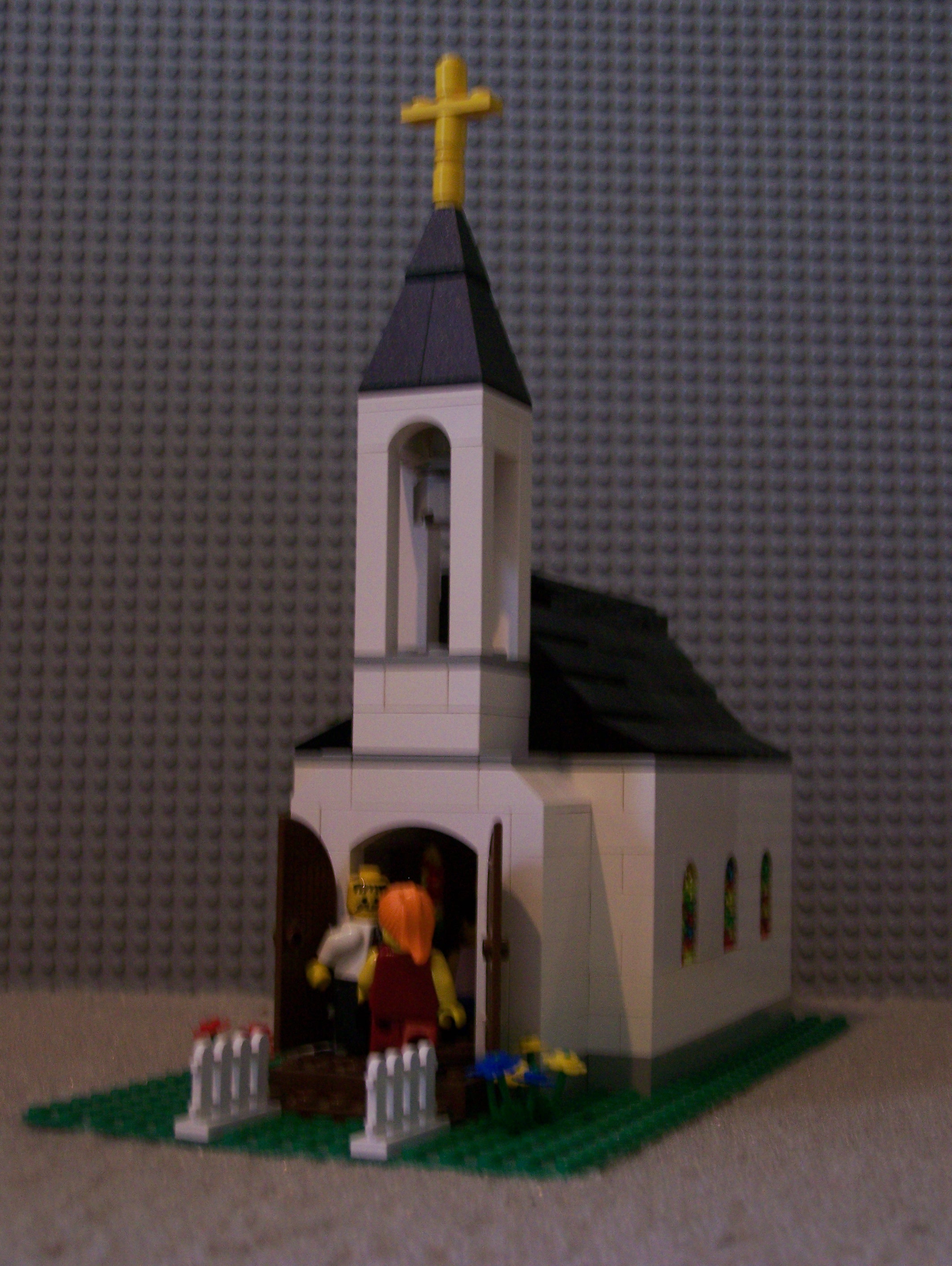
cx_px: 476
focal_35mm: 56
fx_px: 2051
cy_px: 633
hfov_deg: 26.1
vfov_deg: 34.3
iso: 160
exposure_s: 1/8
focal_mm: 9.3
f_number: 3.1
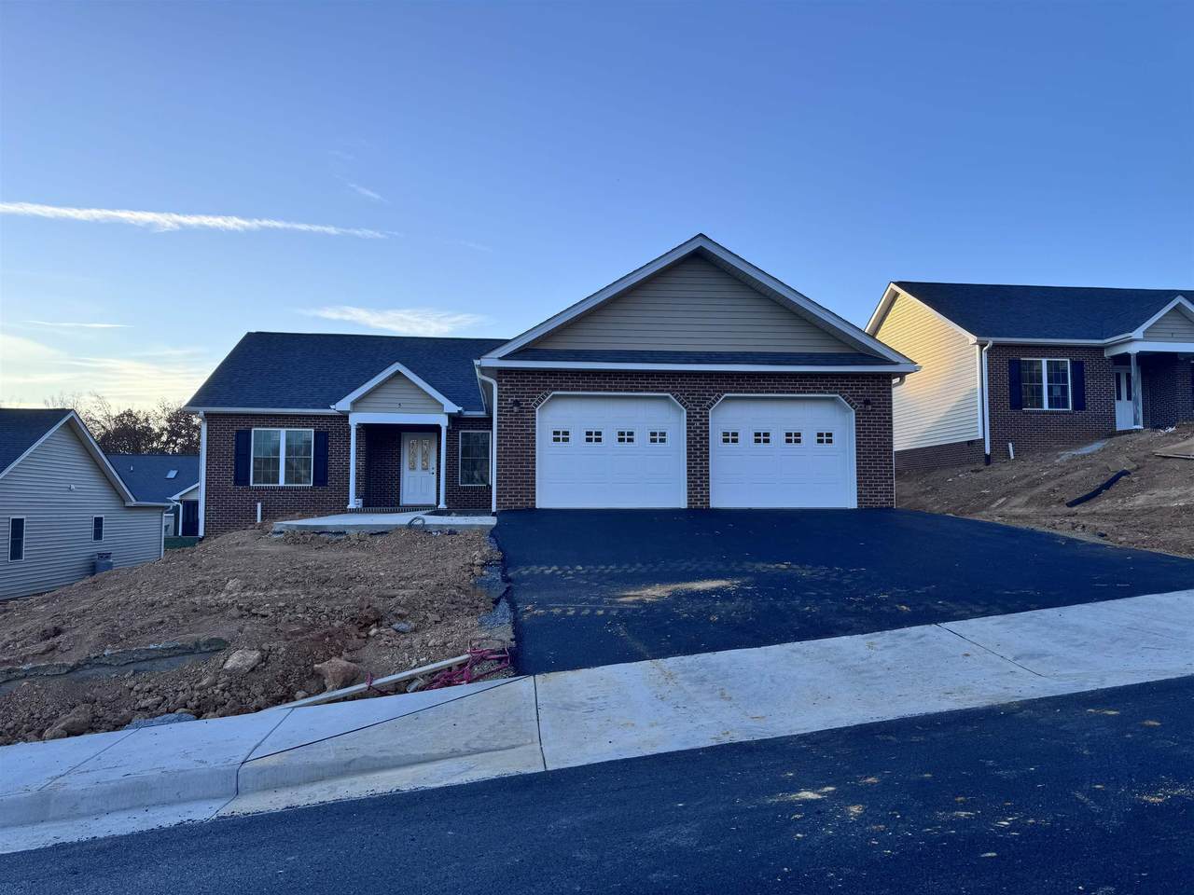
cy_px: 448
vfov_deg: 56.8
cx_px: 597
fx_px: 828
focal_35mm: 24
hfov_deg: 71.6
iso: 80
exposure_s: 1/1026
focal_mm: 6.76
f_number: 1.78
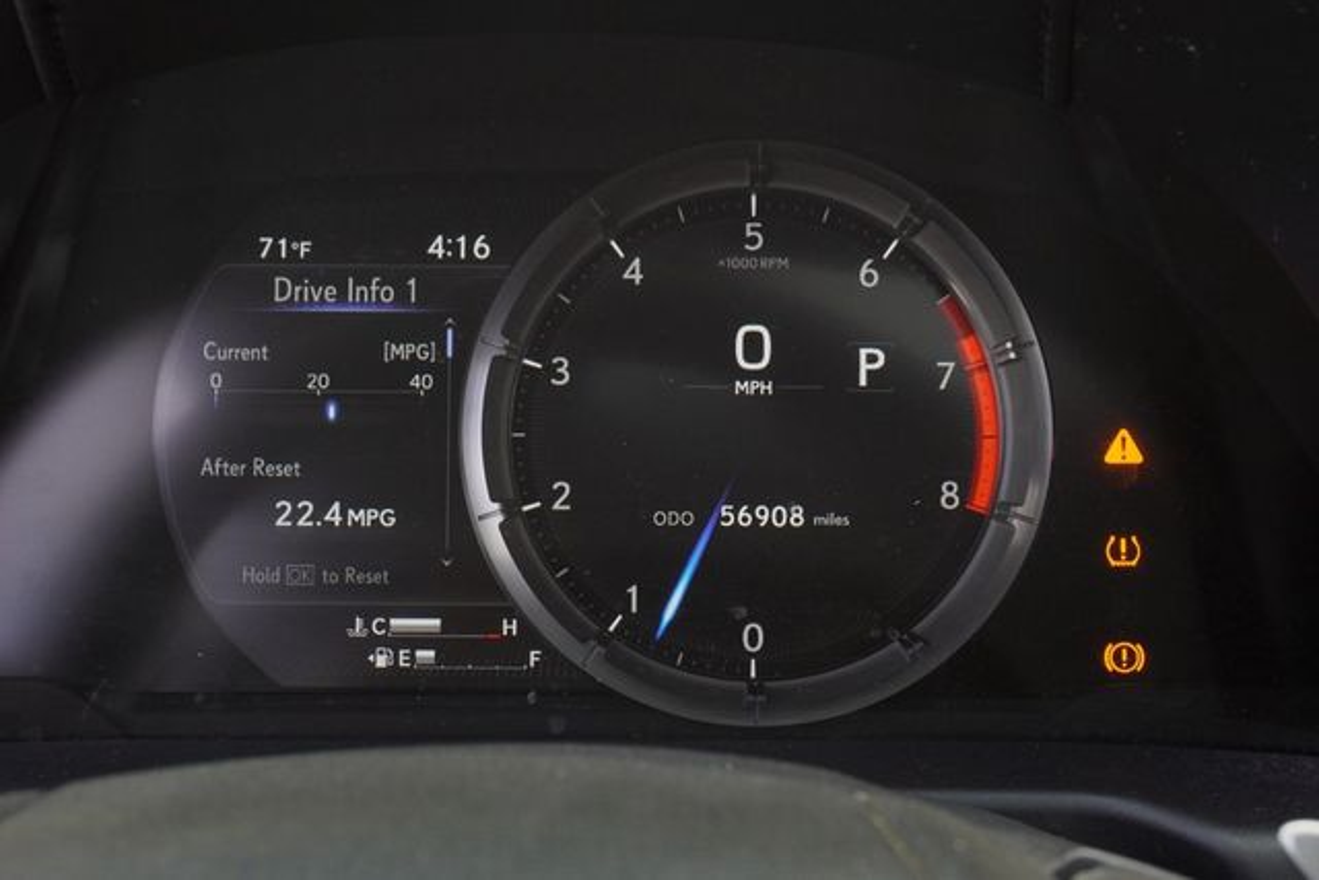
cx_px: 660
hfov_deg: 35.0
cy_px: 440
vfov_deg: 23.8
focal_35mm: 57
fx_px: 2089
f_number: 13
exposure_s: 1/15
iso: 160
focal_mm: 38
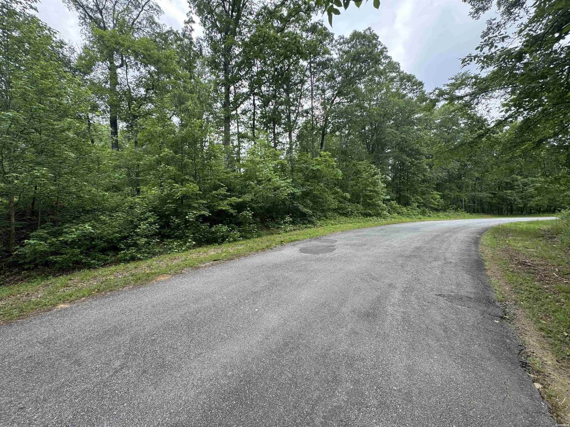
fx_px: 231
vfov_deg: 85.7
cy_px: 214
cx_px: 285
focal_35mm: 14
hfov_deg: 102.1
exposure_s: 1/314
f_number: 2.2
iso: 40
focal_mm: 2.22
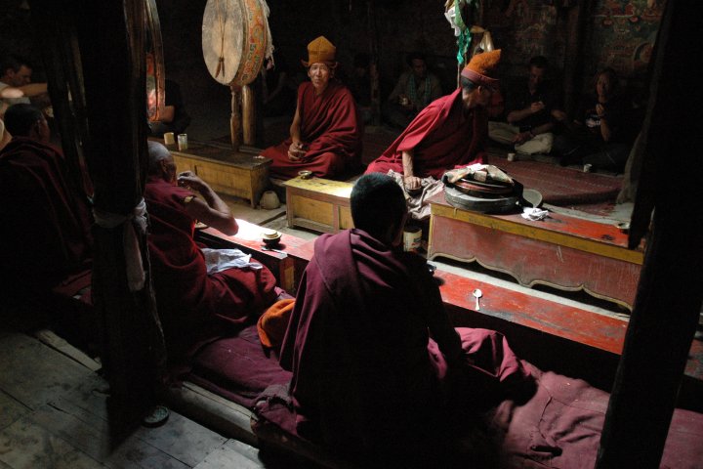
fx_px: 644
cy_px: 234
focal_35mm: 33
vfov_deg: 40.0
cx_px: 352
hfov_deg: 57.2
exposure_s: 1/20
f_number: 3.8
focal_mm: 22
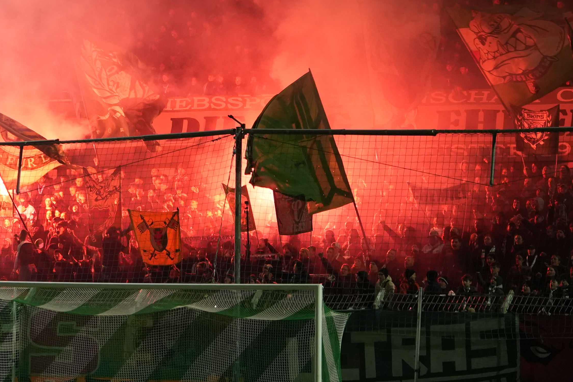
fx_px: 3740
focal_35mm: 235
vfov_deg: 5.8
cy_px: 95
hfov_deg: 8.7
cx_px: 27
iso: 2000
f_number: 5
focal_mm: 76
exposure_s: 1/160
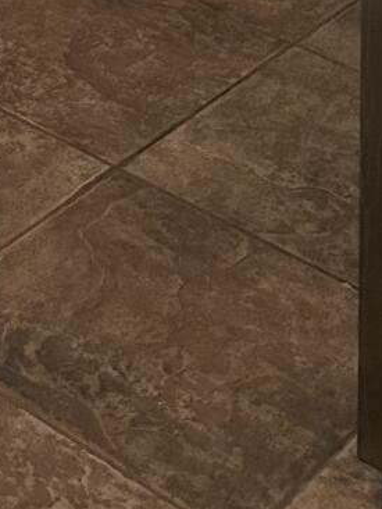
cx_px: -435
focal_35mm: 131
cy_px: -847
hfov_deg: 10.3
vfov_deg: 11.4
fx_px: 1925
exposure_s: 1/120
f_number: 1.78
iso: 125
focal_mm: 6.86
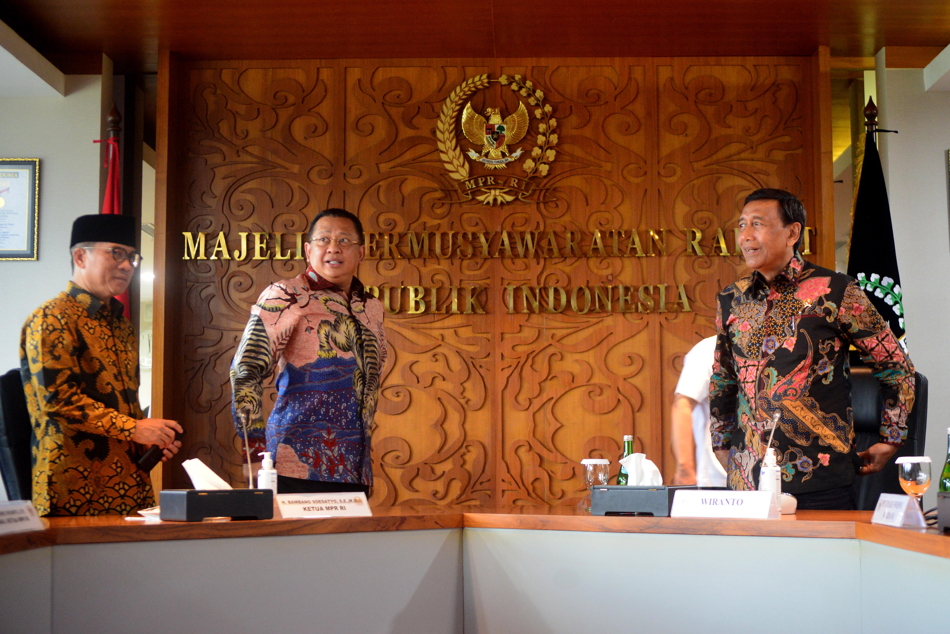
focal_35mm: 38
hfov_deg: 50.7
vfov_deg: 35.1
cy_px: 317
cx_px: 475
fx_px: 1003
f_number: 2.8
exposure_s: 1/80
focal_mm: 38
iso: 3200
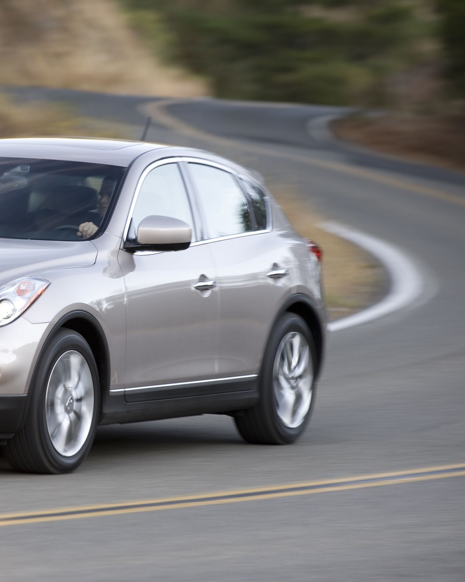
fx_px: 4870
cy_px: 291
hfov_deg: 5.5
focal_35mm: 283
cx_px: 39
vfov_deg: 6.8
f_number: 5
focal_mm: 200
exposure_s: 1/60
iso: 200
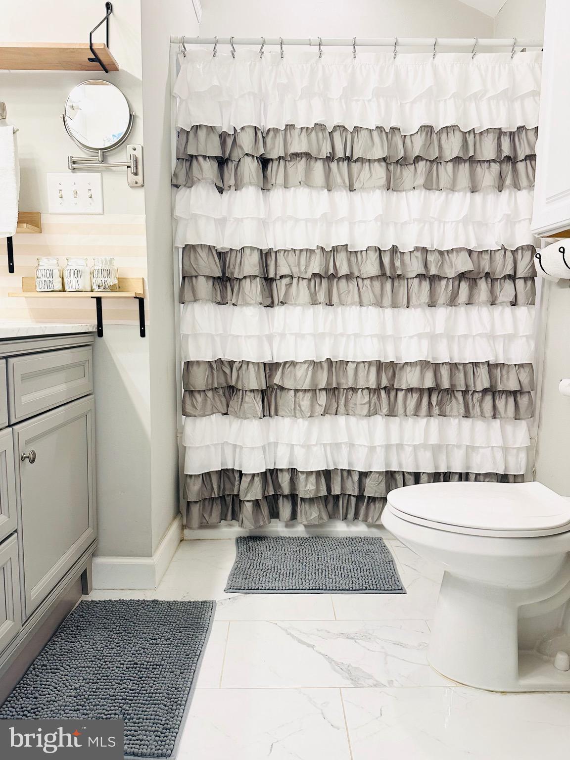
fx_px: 527
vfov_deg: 71.6
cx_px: 285
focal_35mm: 24
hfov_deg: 56.8
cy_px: 380
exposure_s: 1/120
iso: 200
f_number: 1.78
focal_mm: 6.86
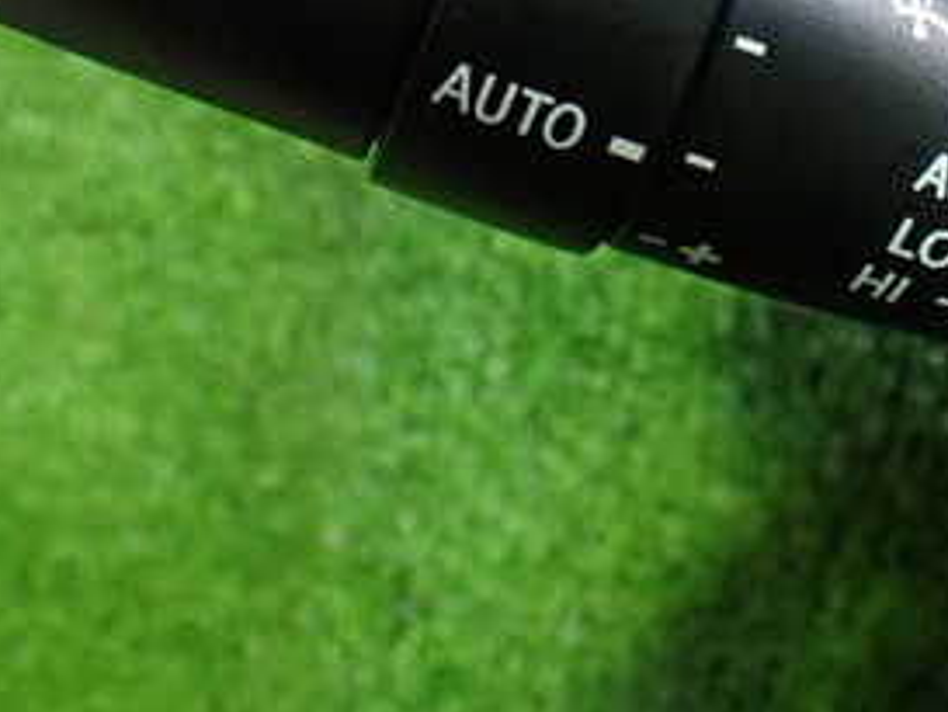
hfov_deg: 28.8
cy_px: 28
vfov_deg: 21.6
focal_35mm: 66
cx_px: 736
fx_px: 1808
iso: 800
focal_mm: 5.4
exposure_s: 1/40
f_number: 2.3
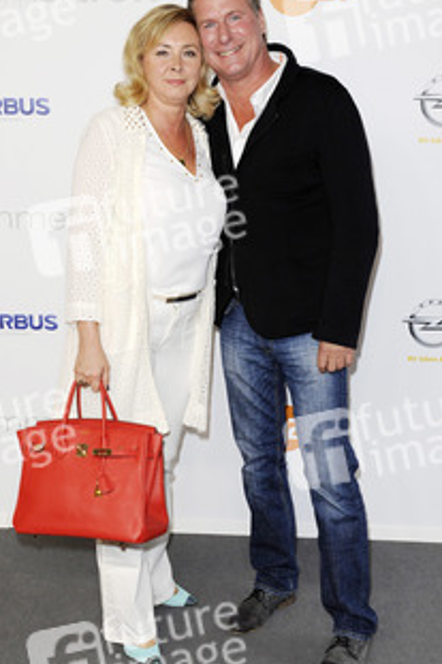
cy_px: 333
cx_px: 199
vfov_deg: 36.9
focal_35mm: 54
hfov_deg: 25.0
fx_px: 996
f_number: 6.3
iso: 800
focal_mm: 42
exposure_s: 1/160
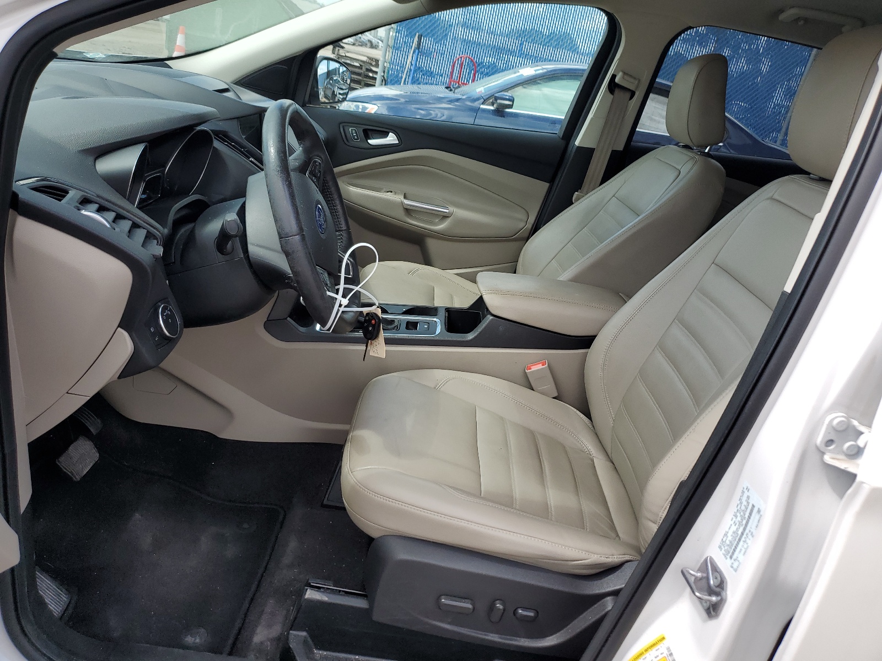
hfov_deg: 67.3
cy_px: 330
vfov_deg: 53.1
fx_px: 662
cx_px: 441
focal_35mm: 26
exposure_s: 1/1000
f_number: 1.5
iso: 50
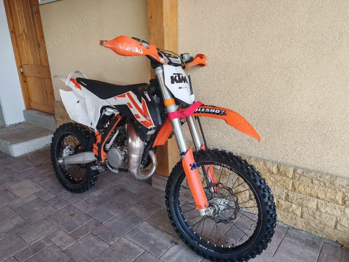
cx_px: 174
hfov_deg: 65.3
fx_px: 272
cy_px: 131
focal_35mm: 27
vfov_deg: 51.4
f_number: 1.95
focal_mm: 5.52
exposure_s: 1/100
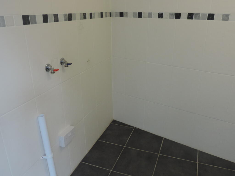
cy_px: 88
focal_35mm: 30
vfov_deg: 46.8
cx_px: 118
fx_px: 204
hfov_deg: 60.0
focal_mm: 5.3
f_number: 3.1
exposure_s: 1/20
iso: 400
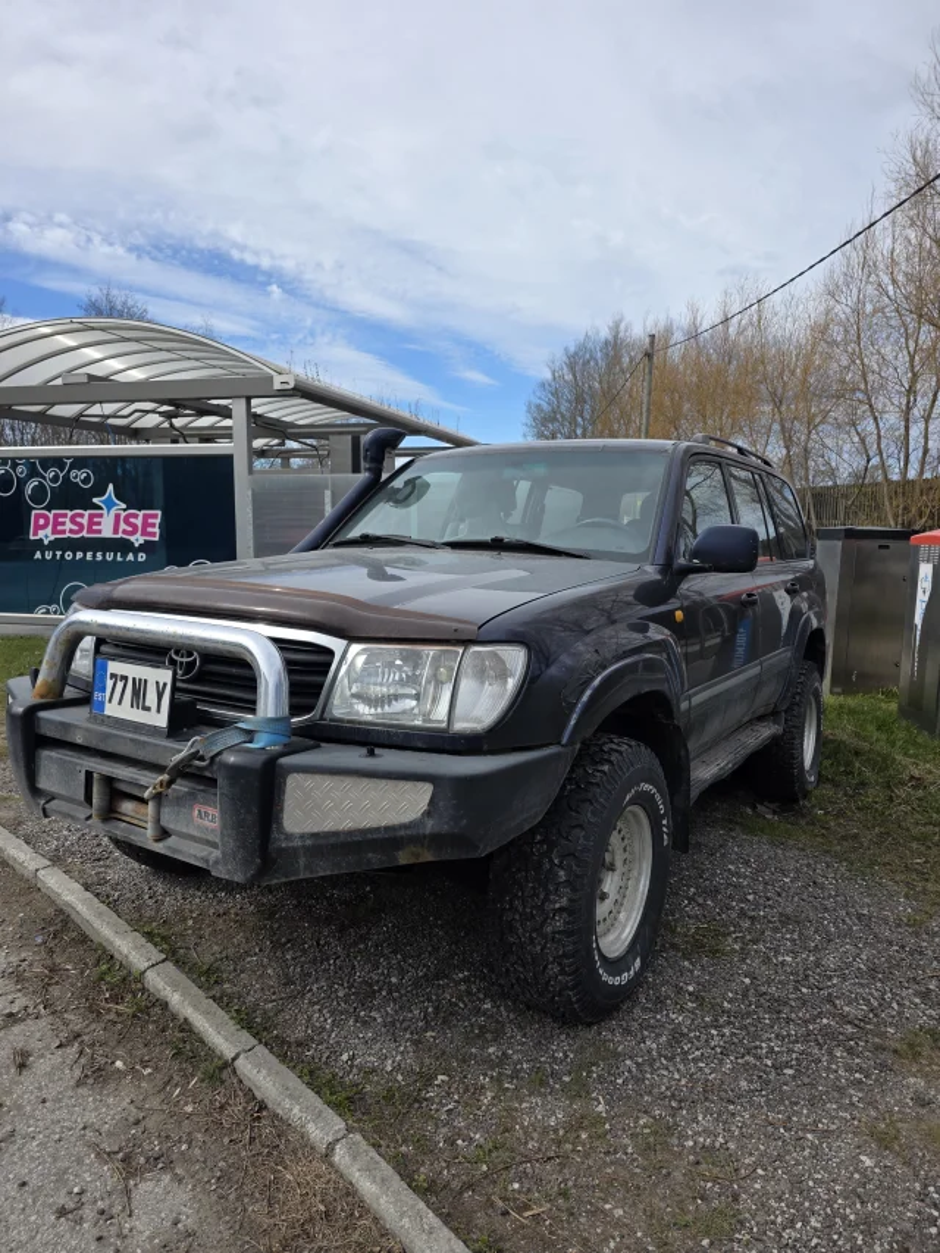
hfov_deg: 58.9
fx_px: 833
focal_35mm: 23
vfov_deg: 73.9
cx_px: 470
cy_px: 626
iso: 80
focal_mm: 6.3
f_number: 1.7
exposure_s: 1/4333
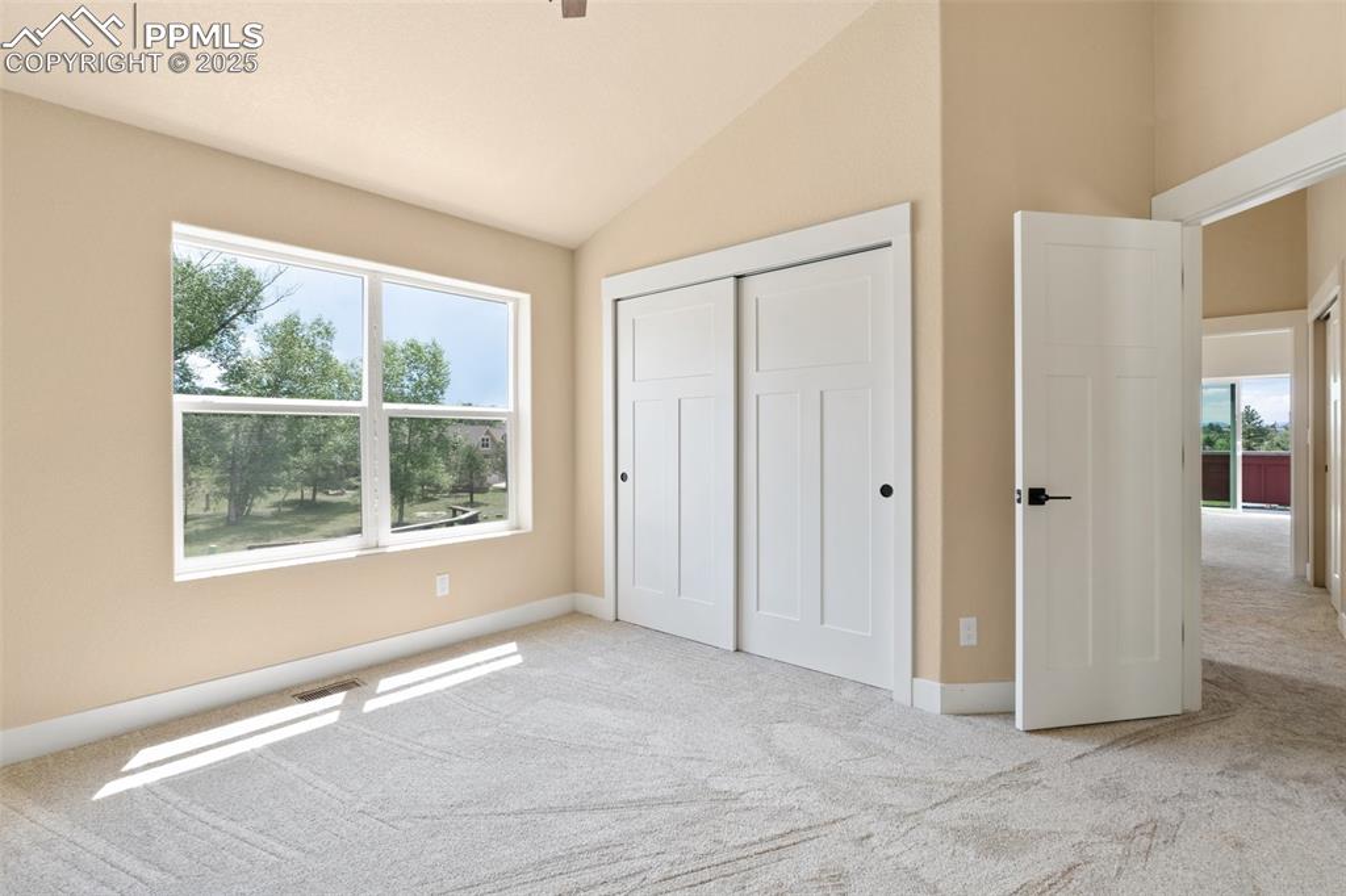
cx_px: 673
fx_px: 635
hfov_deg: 93.3
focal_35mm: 17
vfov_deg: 70.4
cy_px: 448
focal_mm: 17
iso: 160
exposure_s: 1/15
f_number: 8
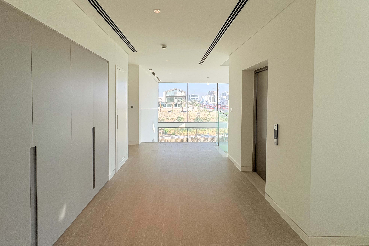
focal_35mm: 15
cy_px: 104
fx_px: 154
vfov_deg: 76.8
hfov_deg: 100.4
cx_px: 180
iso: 40
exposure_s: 1/700
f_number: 2.2
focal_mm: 2.22
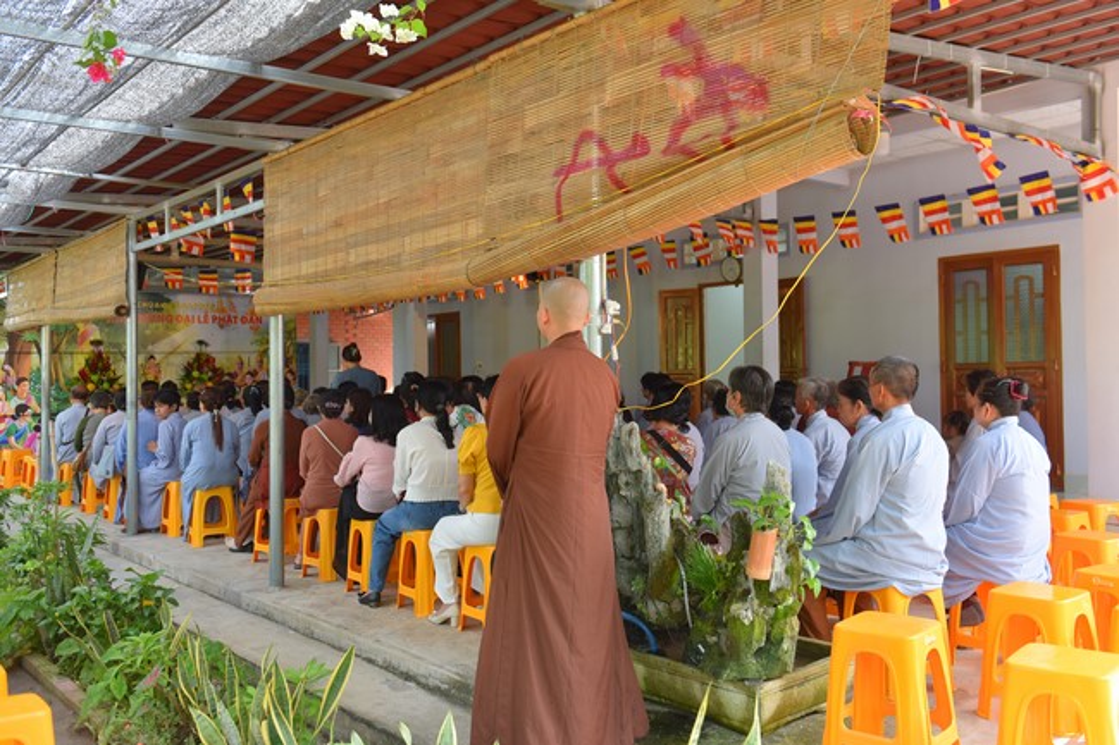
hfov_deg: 58.7
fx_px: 994
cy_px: 372
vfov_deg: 41.1
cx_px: 560
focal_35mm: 32
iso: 200
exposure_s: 1/125
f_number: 3.5
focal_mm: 32
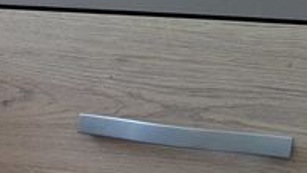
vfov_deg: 9.2
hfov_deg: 14.8
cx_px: -250
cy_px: 297
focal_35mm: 126
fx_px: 1026
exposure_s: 1/120
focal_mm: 5.54
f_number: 1.8
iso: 160
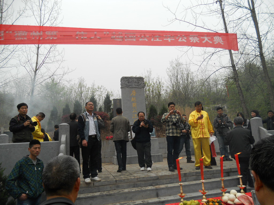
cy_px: 102
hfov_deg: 65.3
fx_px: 214
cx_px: 137
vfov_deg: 51.4
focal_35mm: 27
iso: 80
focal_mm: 4.9
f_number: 3.2
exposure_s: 1/500
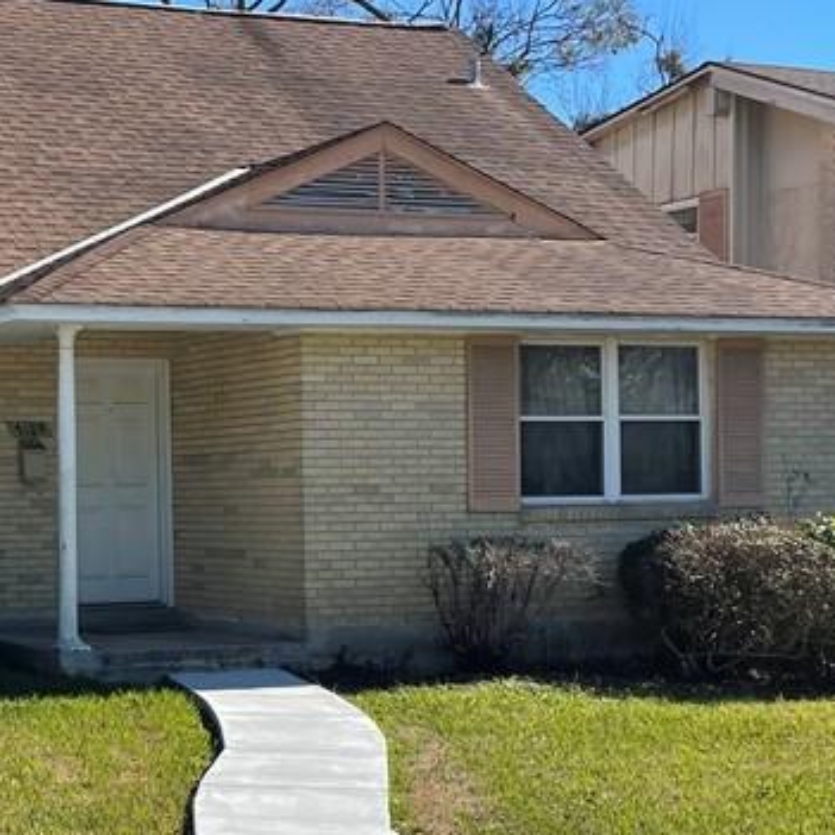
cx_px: -119
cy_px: 492
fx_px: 1828
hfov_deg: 23.8
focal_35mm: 67
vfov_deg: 25.7
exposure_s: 1/4292
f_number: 1.6
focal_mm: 4.2
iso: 32
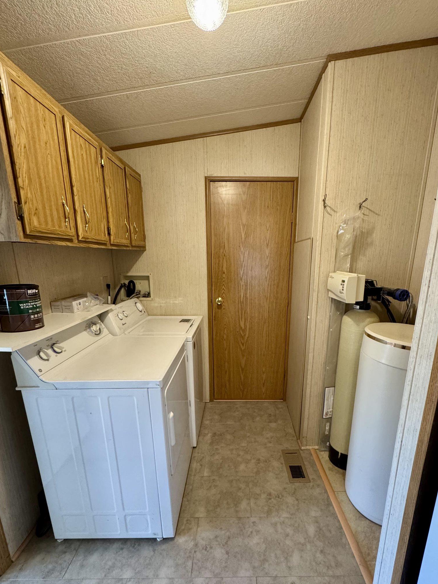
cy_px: 322
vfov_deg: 94.2
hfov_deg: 78.0
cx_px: 234
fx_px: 270
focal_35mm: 16
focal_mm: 2.22
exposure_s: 1/60
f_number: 2.2
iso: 500
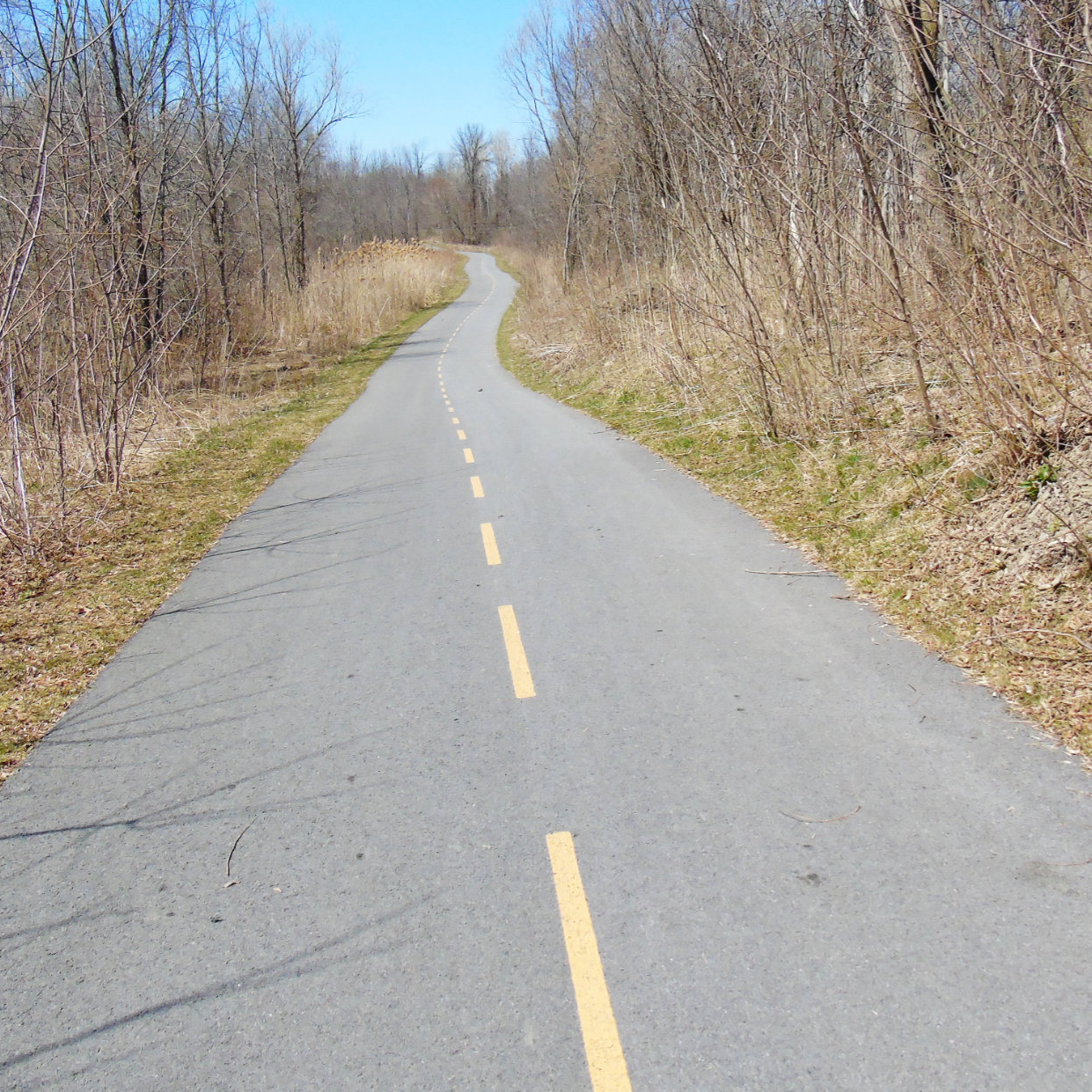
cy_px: 479
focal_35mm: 38
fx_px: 1356
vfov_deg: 43.8
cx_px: 613
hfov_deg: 43.8
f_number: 3.4
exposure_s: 1/2000
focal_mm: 4.4
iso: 200
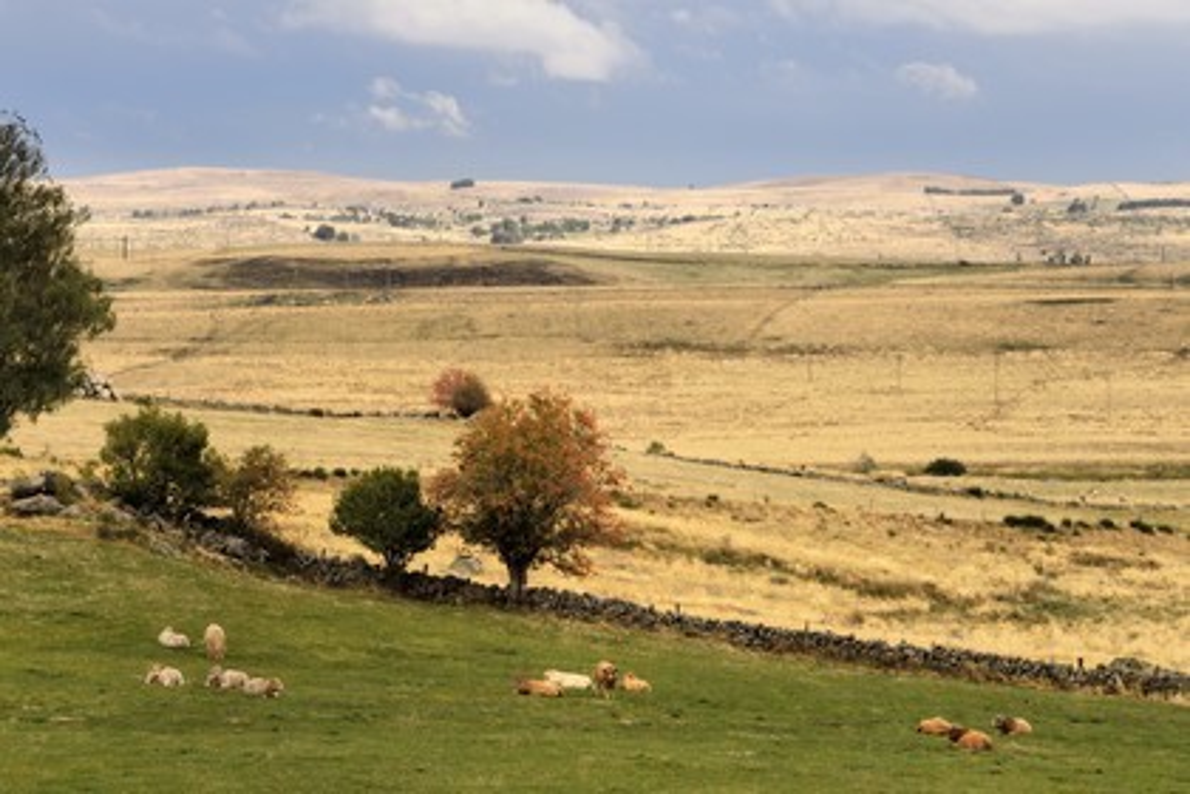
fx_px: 4462
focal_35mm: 135
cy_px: 397
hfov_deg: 15.2
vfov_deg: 10.2
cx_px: 595
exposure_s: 1/800
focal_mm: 135
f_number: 8
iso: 400
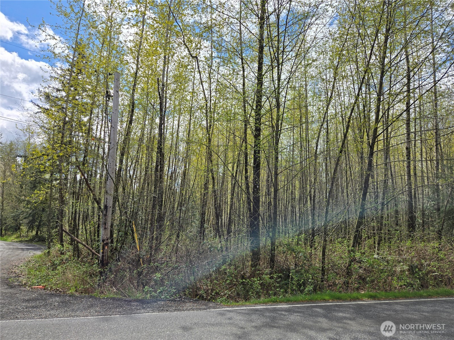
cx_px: 227
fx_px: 302
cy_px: 170
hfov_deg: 73.9
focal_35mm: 23
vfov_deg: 58.9
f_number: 1.8
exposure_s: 1/2352
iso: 25
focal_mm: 5.4
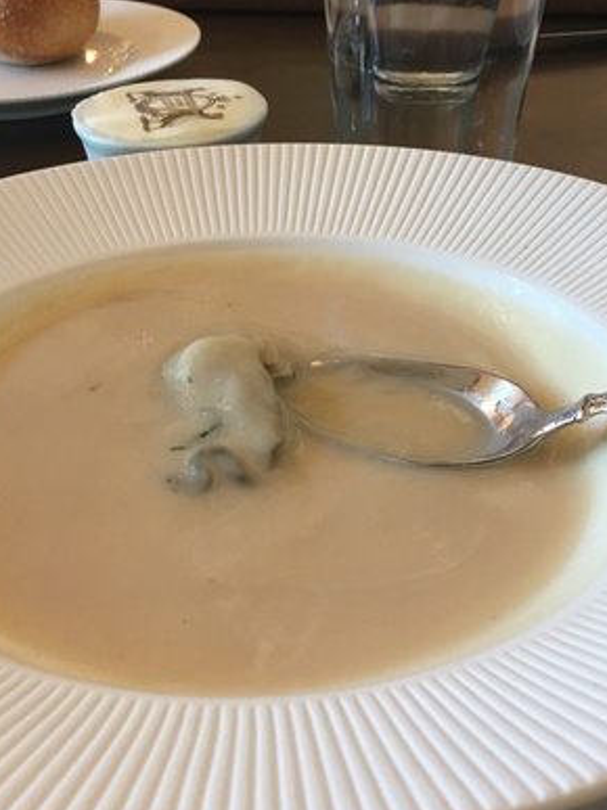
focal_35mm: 48
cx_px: 245
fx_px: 1123
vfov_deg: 39.7
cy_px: 429
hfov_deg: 30.2
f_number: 2.2
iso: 100
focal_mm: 4.15
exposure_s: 1/30
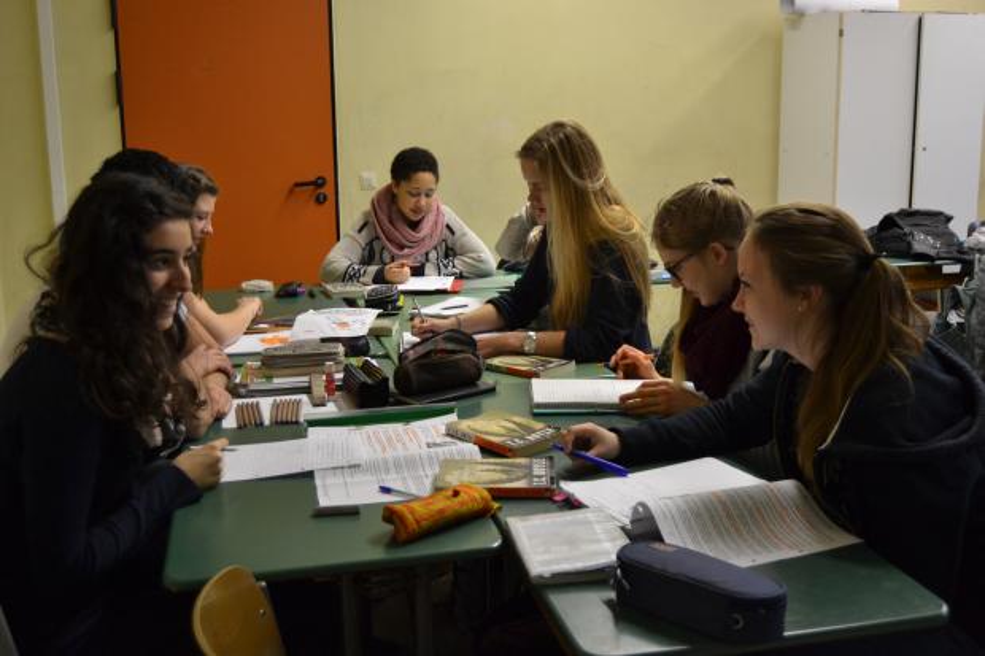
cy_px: 328
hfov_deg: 49.6
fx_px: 1067
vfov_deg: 34.2
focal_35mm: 39
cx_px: 492
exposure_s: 1/60
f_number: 4
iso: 720
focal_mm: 26
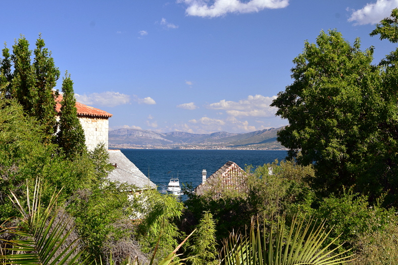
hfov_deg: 31.4
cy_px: 133
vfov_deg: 21.2
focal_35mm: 64
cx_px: 197
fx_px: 707
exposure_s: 1/250
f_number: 10
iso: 400
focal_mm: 42
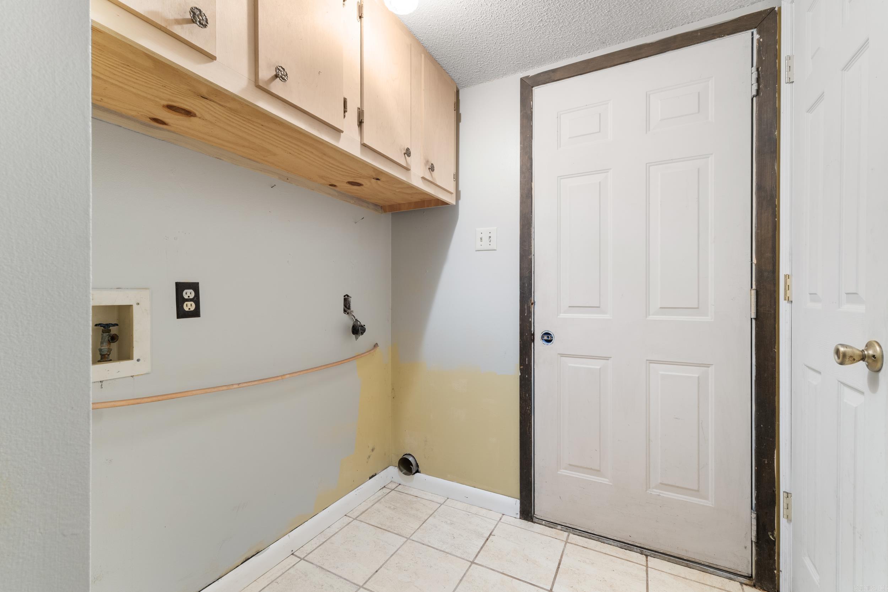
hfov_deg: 100.4
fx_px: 370
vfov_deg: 77.3
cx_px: 444
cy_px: 296
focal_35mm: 15
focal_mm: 10
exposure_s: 3.2
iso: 200
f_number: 9
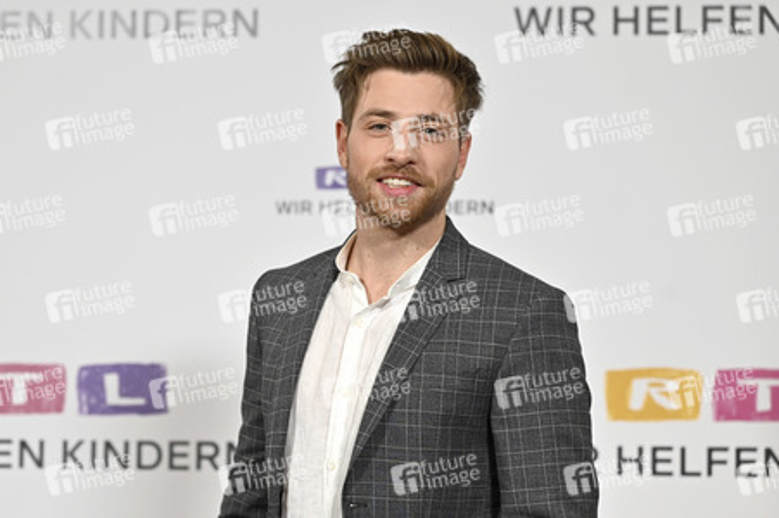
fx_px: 2595
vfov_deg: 11.4
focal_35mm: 120
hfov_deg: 17.1
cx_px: 390
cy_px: 259
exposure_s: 1/250
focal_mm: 120
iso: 800
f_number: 4
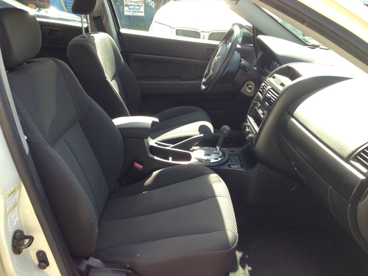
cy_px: 138
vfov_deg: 42.9
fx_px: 351
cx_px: 184
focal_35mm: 33
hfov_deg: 55.4
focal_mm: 4.13
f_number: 2.4
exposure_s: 1/128
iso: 50
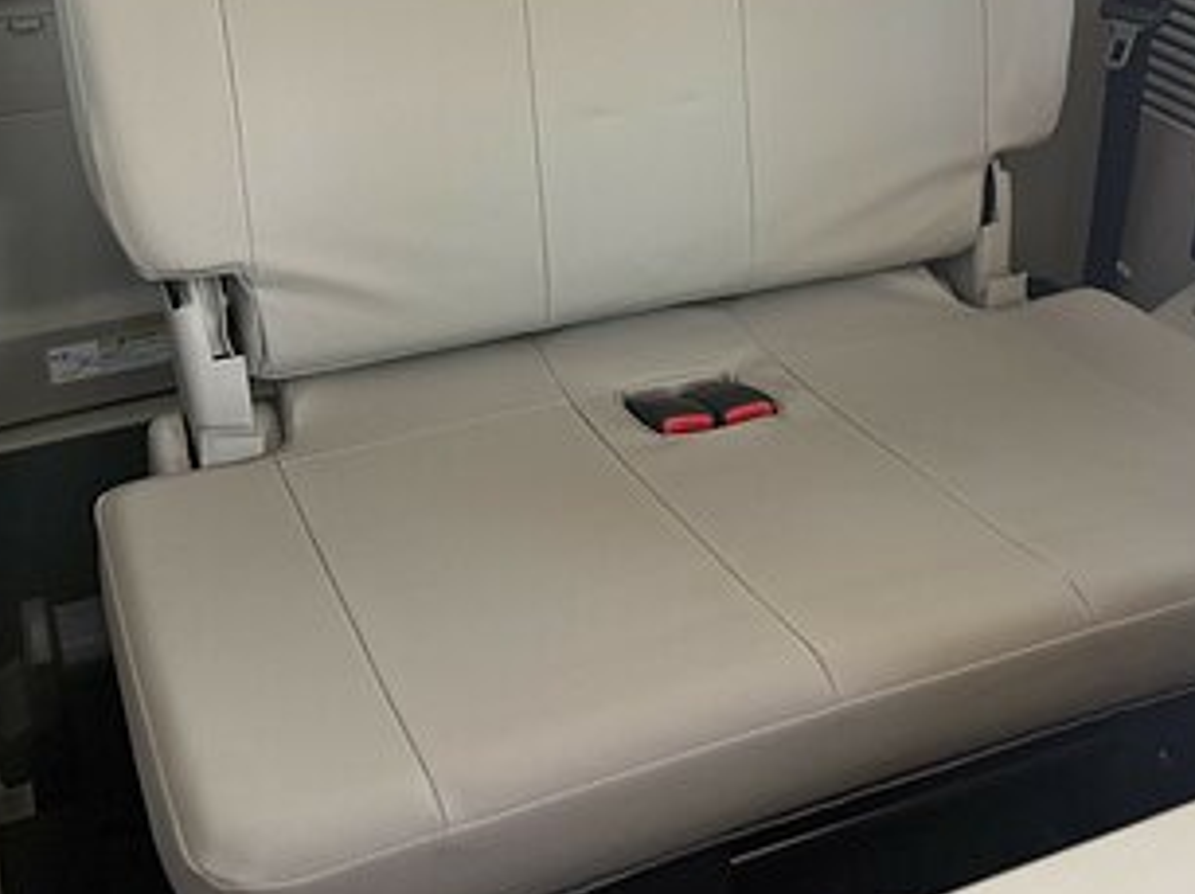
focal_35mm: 43
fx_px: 1483
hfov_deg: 43.9
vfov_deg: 33.0
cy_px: 248
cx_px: 570
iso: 200
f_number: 1.78
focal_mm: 6.76
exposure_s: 1/91
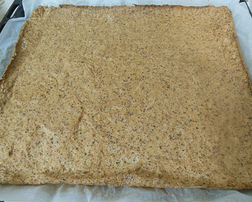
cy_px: 103
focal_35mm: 27
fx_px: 201
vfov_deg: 53.2
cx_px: 130
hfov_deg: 64.0
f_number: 3.2
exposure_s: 1/13
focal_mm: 4.5
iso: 400
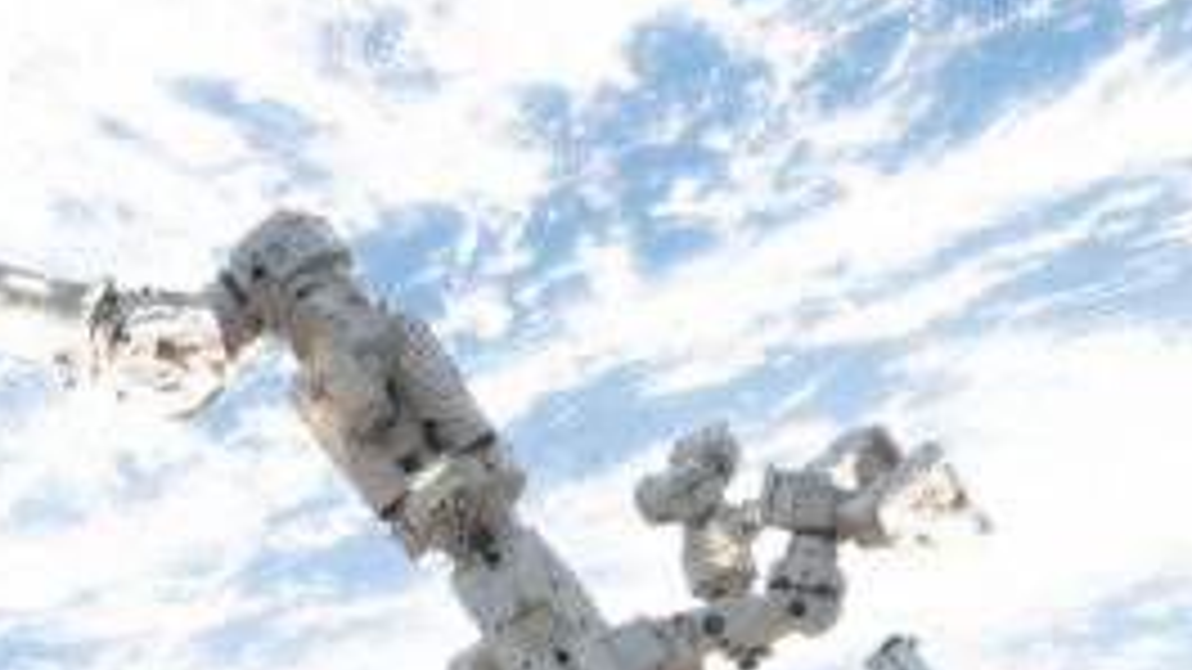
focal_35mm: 81
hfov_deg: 25.8
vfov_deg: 14.4
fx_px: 2560
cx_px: 261
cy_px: 848
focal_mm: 20
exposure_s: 1/100
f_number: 20
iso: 500
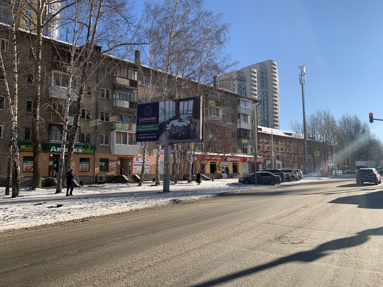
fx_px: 288
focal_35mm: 26
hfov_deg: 67.3
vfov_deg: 53.1
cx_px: 192
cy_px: 144
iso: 25
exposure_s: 1/1845
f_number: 1.8
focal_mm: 4.25
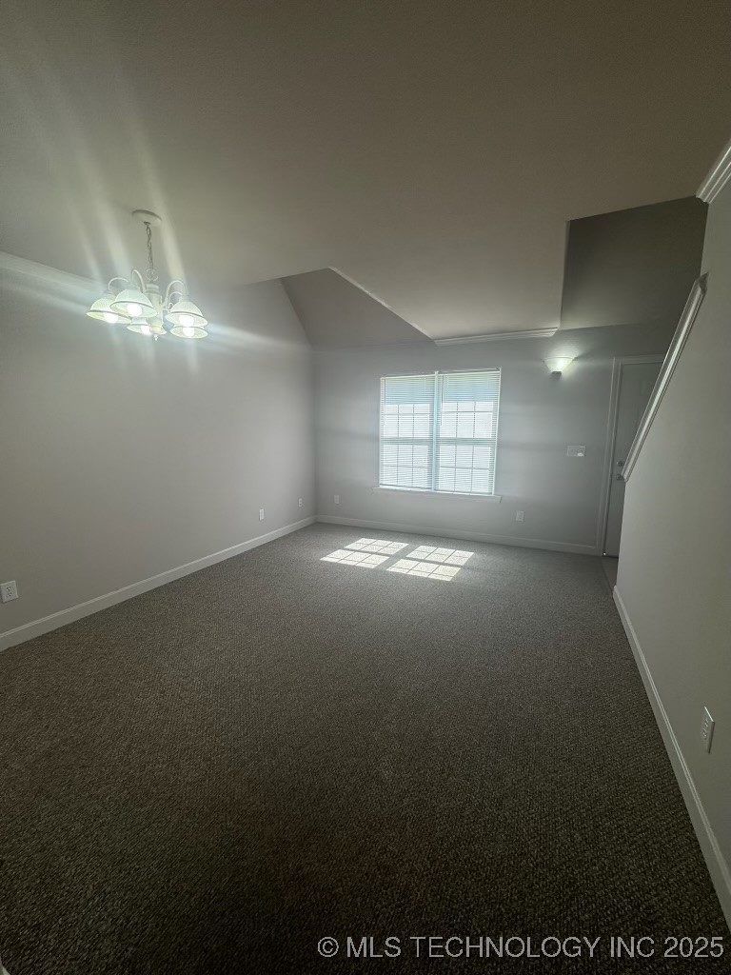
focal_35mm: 14
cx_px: 366
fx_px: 394
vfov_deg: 102.1
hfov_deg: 85.7
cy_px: 488
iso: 40
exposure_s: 1/132
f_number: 2.2
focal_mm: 2.22
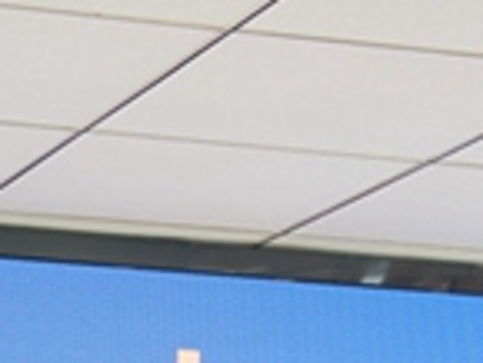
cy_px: 844
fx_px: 2807
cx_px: 67
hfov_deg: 9.8
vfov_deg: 7.0
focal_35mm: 201
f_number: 4
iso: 400
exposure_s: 1/40
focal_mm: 38
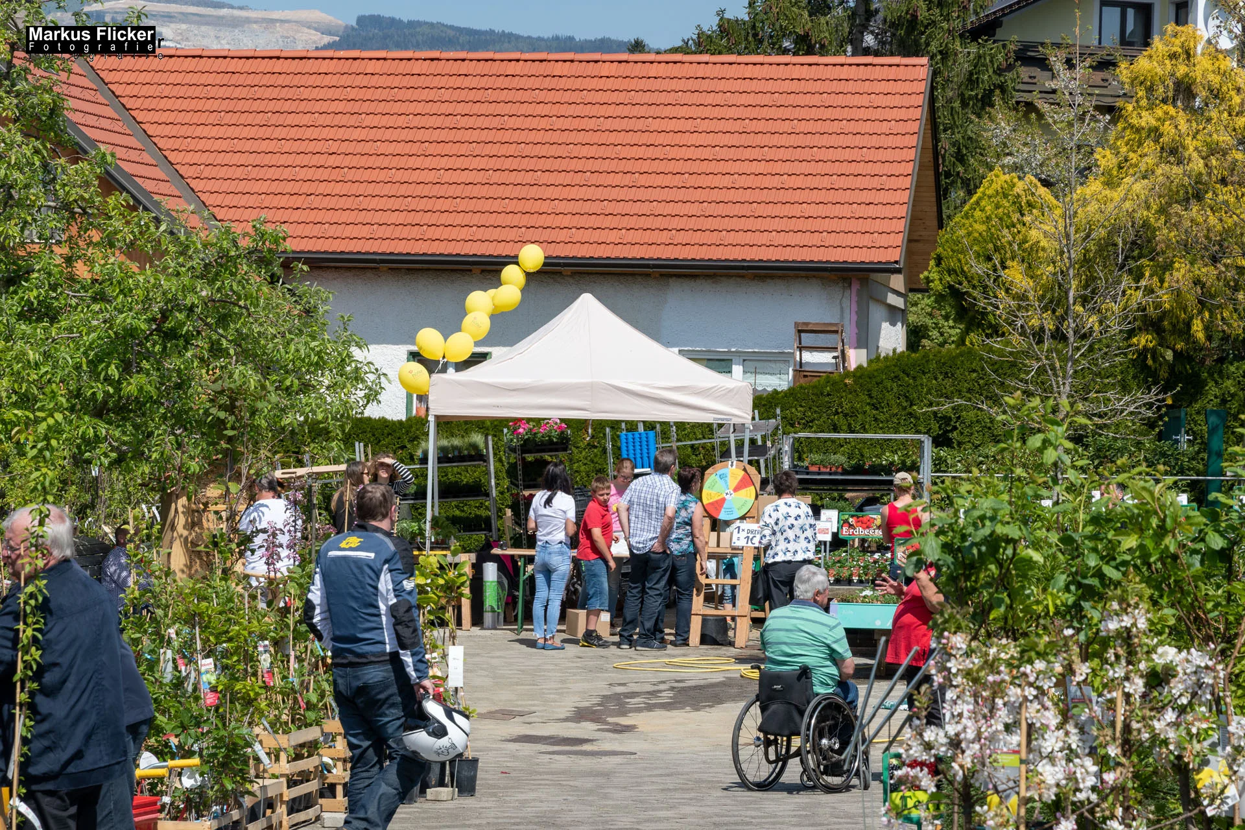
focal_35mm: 120
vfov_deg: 11.4
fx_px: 4150
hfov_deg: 17.1
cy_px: 415
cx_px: 622
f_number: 11
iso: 200
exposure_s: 1/320
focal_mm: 80
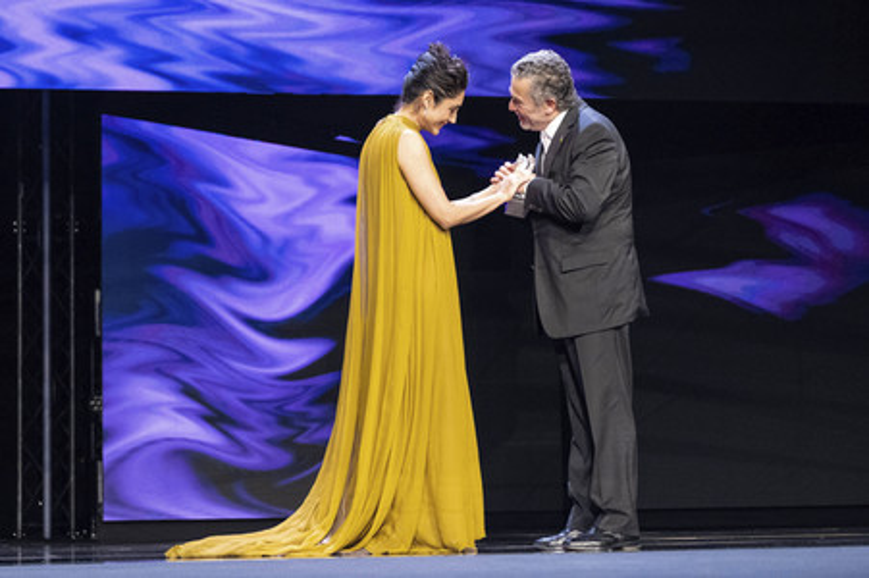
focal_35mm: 81
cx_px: 434
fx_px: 1954
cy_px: 289
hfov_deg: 25.1
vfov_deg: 16.8
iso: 3200
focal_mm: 54.1
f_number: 2.8
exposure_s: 1/105
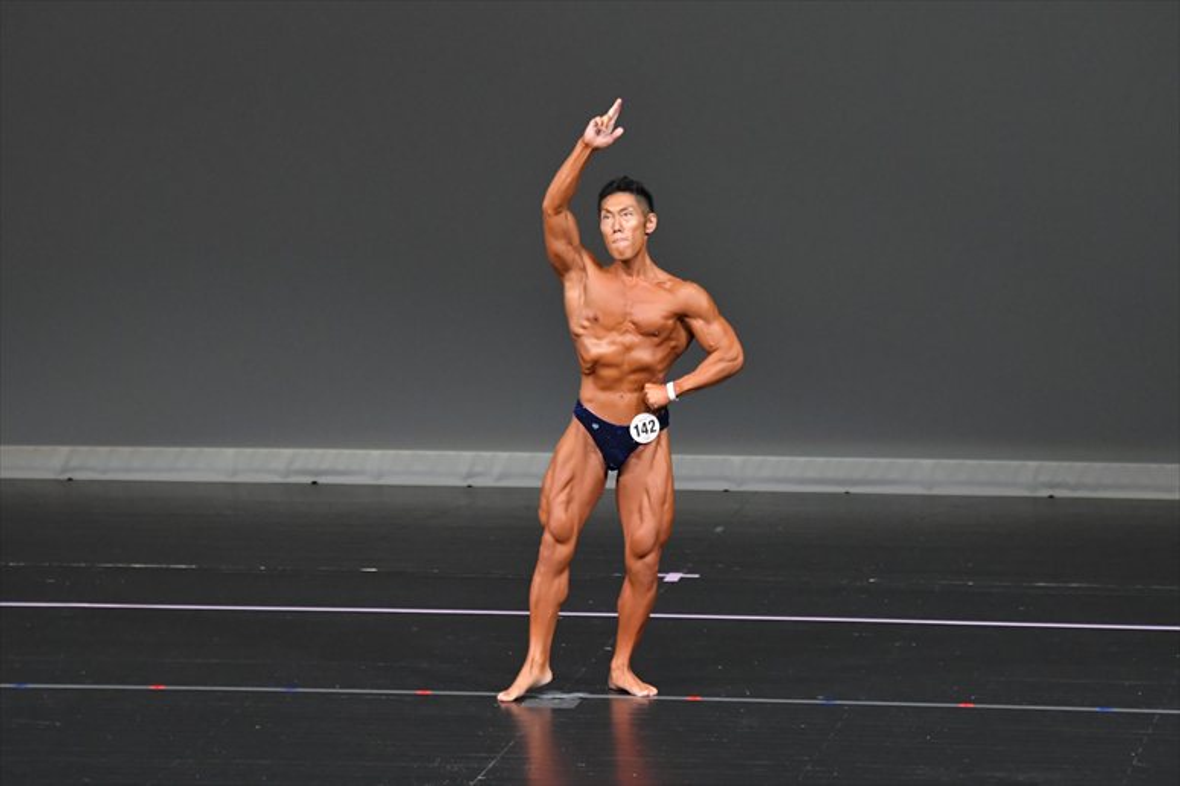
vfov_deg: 5.1
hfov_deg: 7.6
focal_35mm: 270
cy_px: 393
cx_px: 590
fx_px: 8846
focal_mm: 180
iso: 4000
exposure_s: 1/400
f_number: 5.6
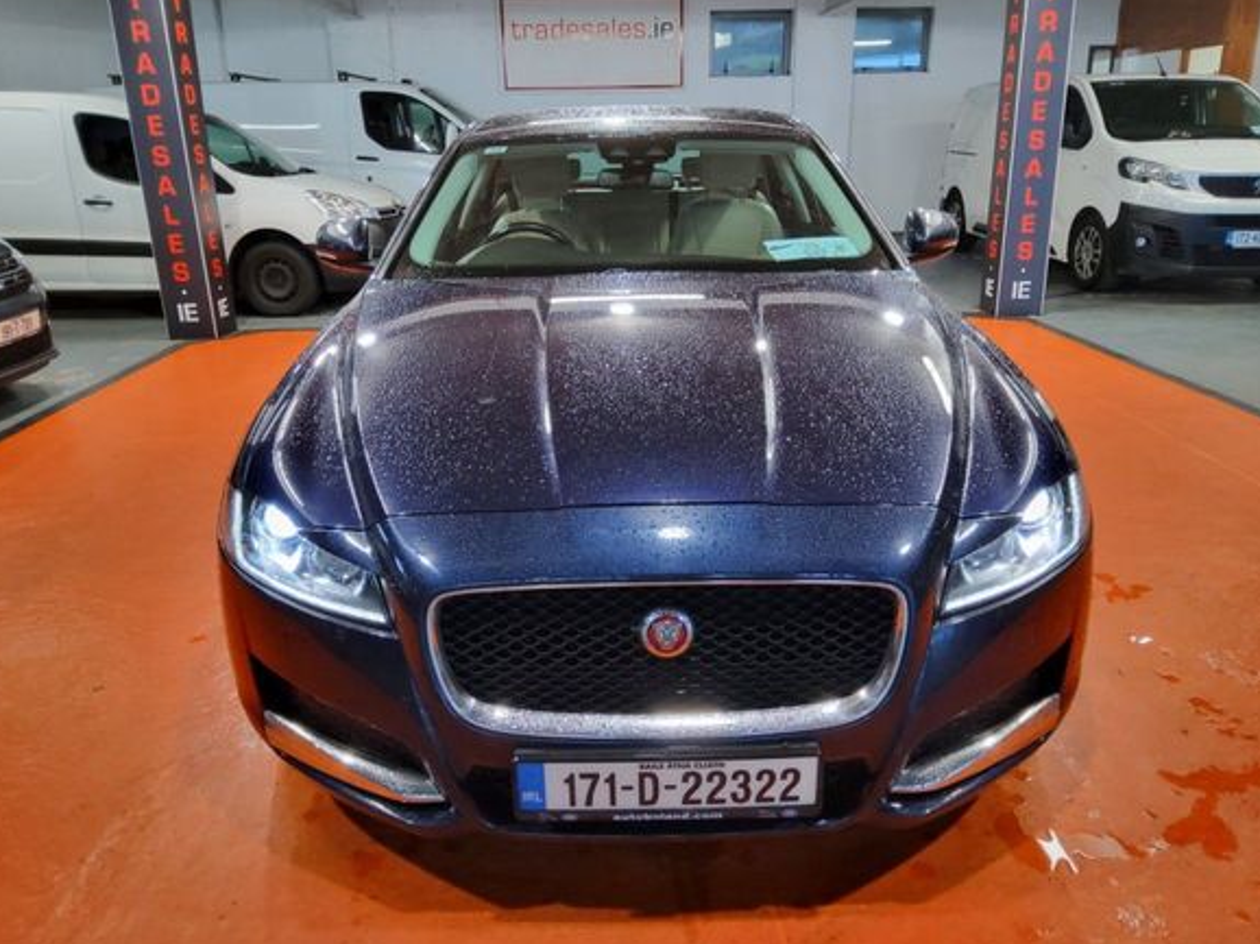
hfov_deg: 65.3
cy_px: 471
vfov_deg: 51.3
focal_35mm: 27
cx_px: 639
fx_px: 982
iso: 320
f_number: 2
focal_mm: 3.08
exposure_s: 1/50
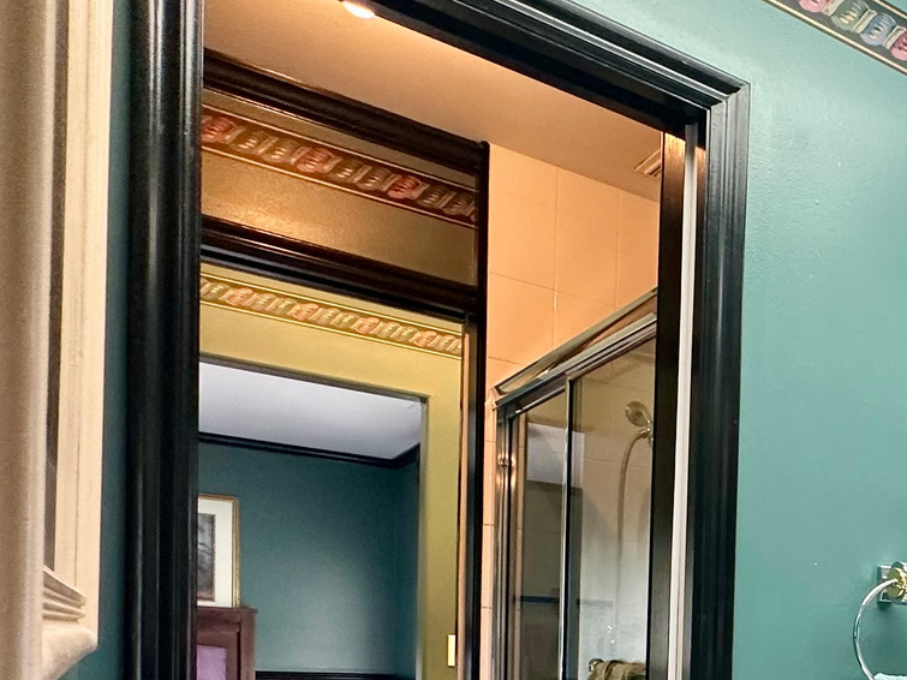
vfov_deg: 33.7
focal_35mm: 38
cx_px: 1024
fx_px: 996
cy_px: 712
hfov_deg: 39.1
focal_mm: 2.22
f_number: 2.2
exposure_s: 1/120
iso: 250
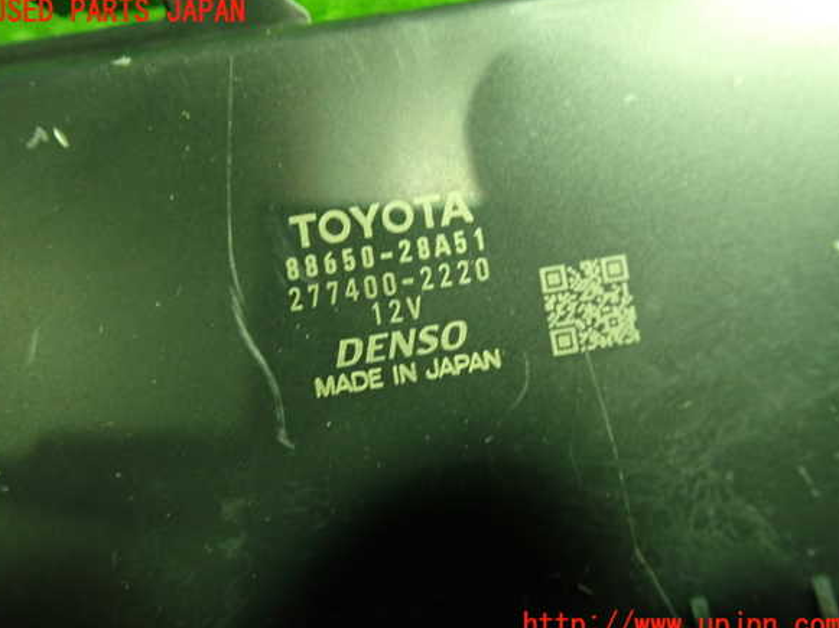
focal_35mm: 31
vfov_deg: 45.4
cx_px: 416
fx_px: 751
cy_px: 319
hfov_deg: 58.4
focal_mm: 5.4
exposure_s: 1/30
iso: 800
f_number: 2.3
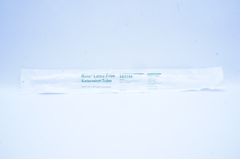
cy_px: 80
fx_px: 180
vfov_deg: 47.8
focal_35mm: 27
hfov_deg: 67.4
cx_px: 120
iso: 400
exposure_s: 1/10
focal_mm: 18
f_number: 16
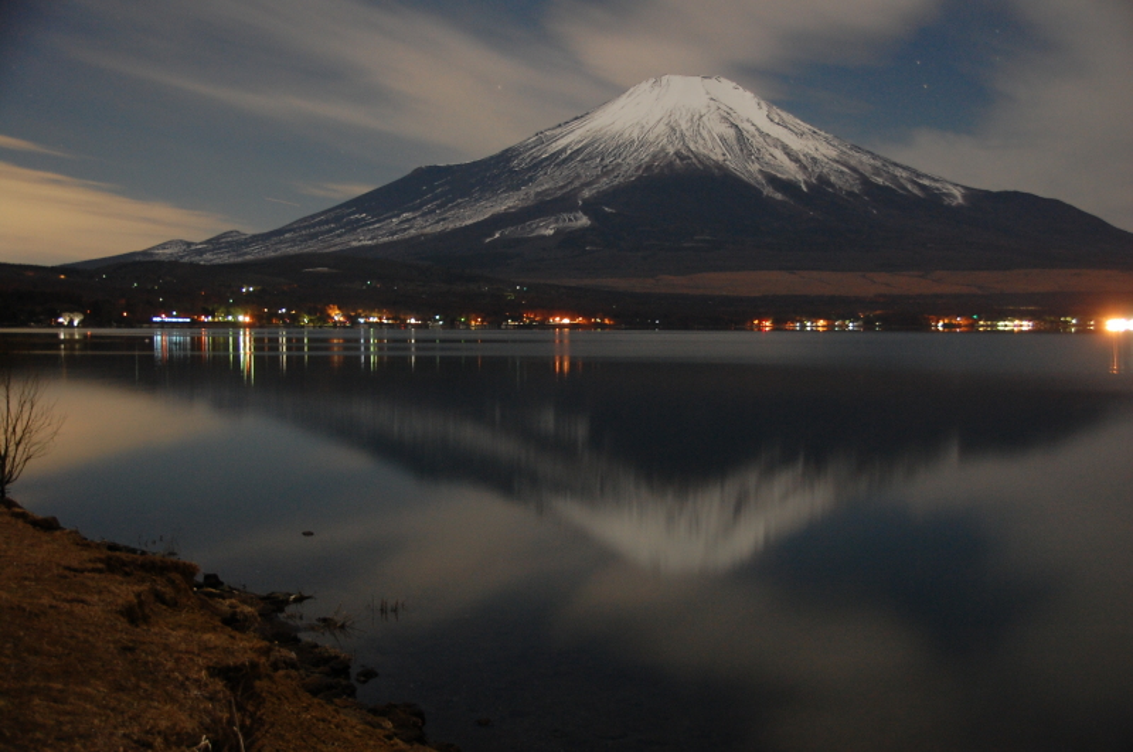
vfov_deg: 28.0
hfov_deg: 41.2
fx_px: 1509
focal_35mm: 48
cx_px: 566
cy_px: 376
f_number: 4.2
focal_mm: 32
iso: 800
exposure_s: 20
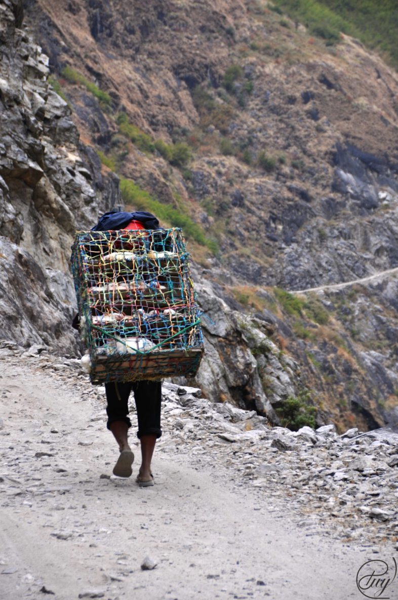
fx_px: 1871
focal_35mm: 112
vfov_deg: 18.2
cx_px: 199
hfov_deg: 12.1
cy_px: 300
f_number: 6.3
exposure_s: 1/160
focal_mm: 75
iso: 200
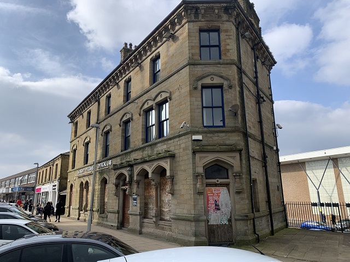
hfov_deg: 67.3
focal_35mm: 26
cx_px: 175
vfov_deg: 53.1
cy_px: 131
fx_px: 263
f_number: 1.8
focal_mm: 4.25
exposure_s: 1/1779
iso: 25
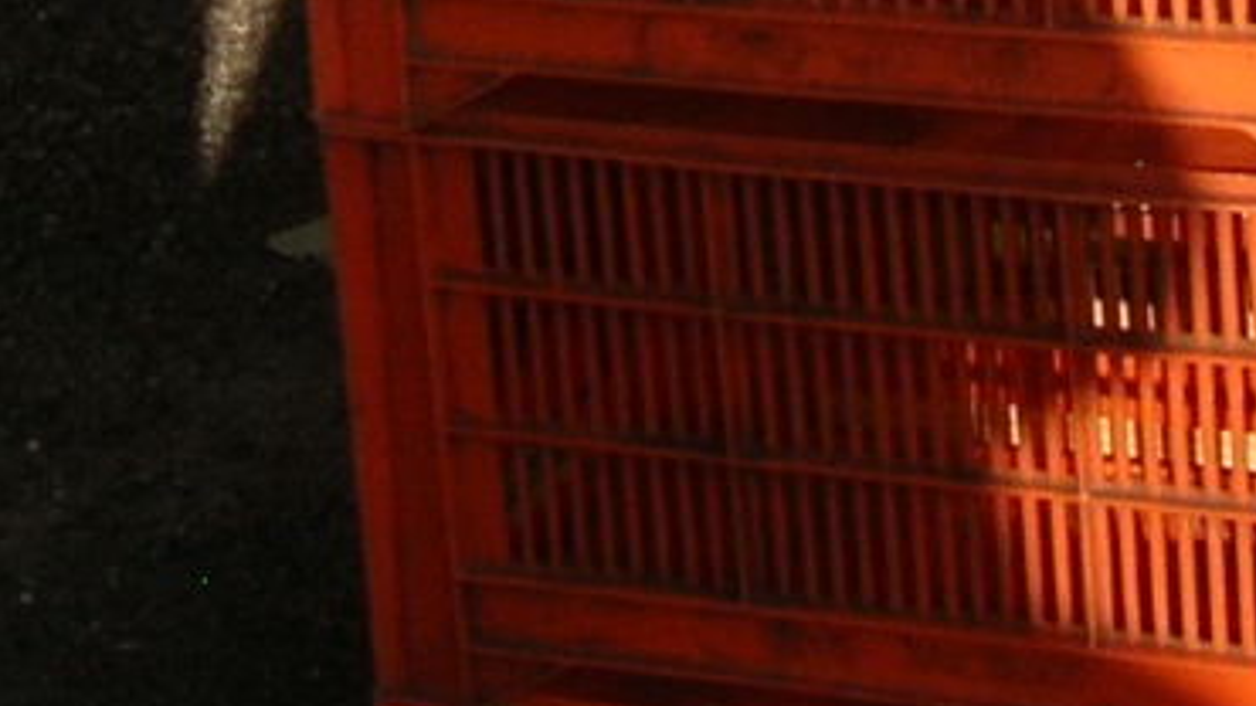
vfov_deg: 6.8
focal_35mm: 165
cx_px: 591
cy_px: -1225
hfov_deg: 13.0
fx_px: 5494
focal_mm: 5.8
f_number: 5.6
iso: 50
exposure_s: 1/204
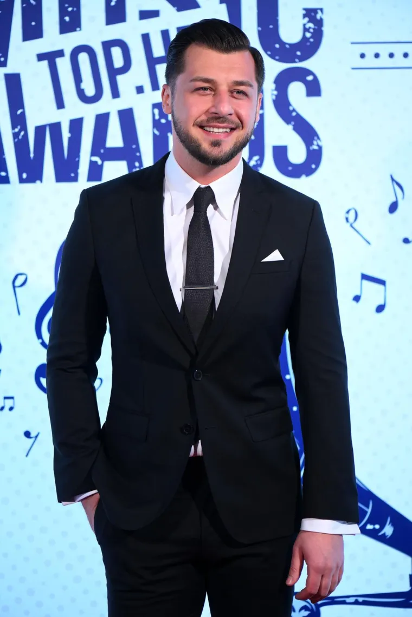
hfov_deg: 13.0
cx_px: 206
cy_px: 308
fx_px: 1802
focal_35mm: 105
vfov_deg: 19.5
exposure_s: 1/500
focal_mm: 105
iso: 1250
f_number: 4
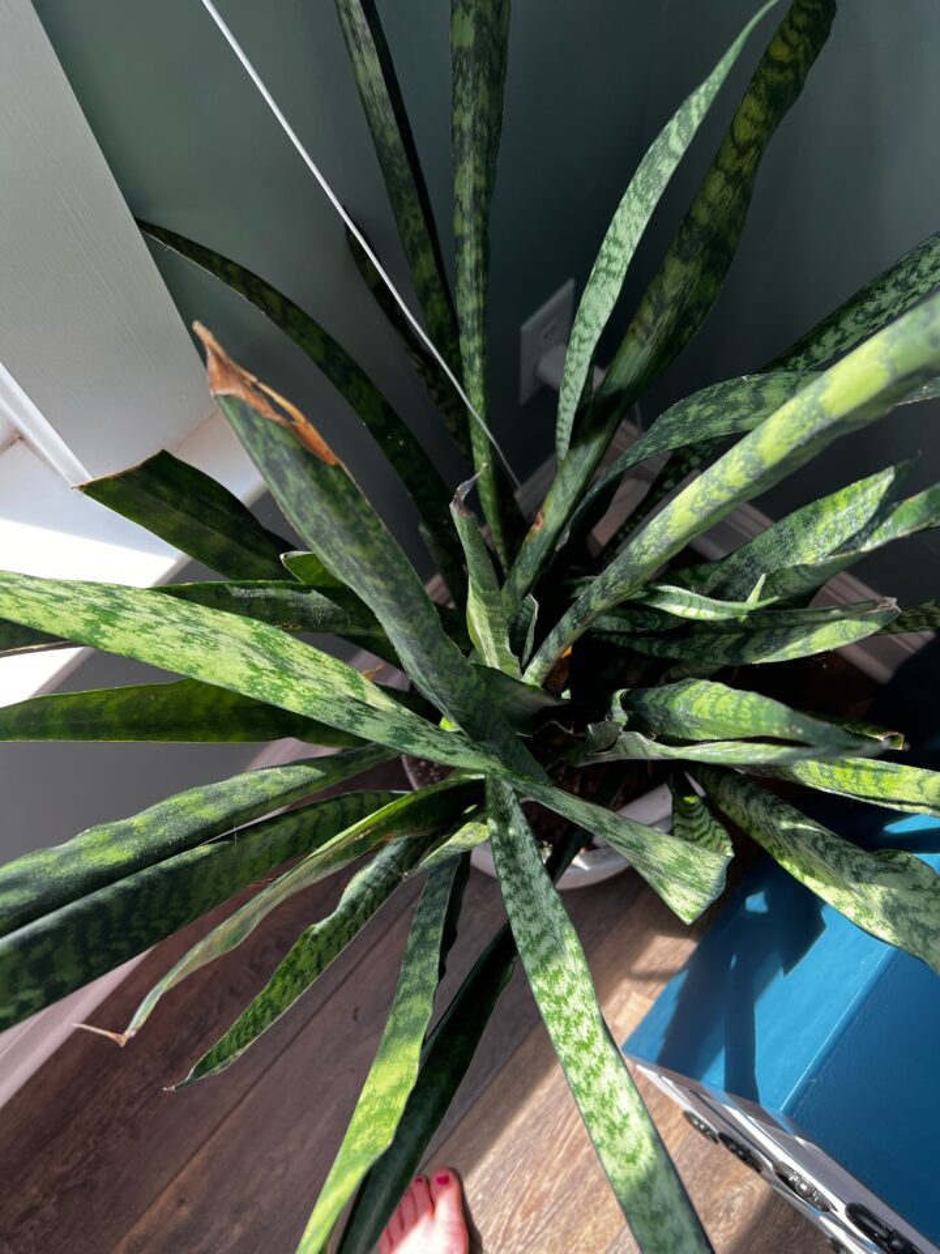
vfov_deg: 67.3
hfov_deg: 53.1
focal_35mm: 26
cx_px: 470
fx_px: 941
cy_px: 627
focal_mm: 5.7
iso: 64
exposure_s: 1/124
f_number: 1.5
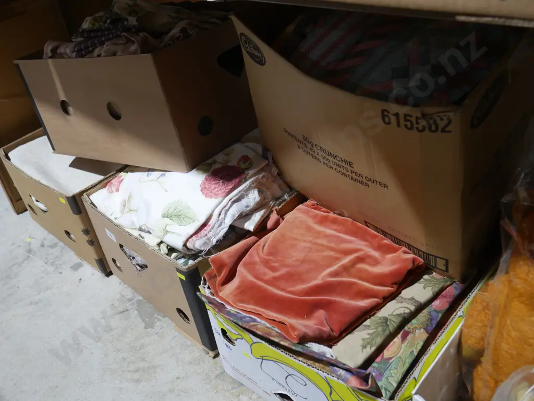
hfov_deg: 51.3
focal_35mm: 36
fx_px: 556
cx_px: 267
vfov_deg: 39.7
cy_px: 200
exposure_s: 1/60
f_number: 5
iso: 640
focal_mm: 18
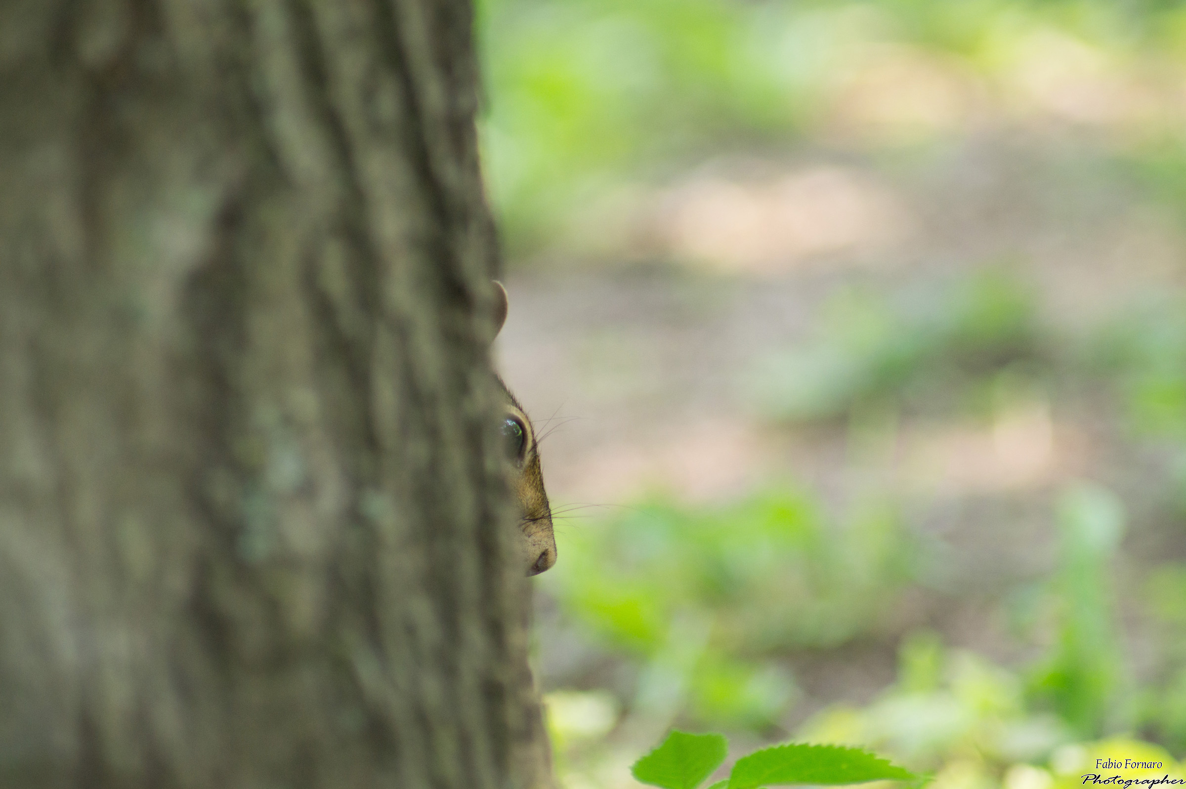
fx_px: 10371
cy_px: 394
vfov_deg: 4.4
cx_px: 593
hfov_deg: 6.5
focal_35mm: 315
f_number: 5.6
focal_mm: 210
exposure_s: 1/160
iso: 800
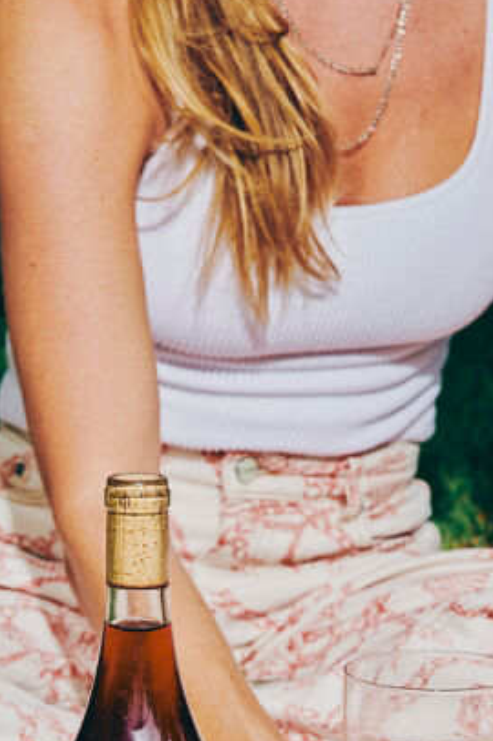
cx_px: 191
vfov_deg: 14.7
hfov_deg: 9.9
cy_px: 719
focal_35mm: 138
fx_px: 2839
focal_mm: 70
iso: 200
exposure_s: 1/200
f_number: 8
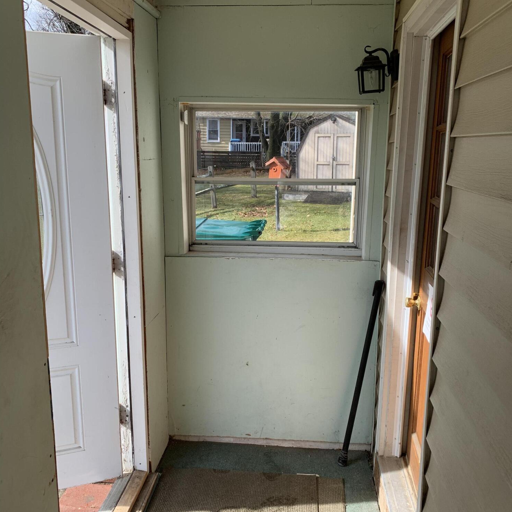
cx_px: 257
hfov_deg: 52.5
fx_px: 519
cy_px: 245
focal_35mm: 31
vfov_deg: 52.5
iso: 25
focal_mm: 4.25
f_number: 1.8
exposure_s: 1/631
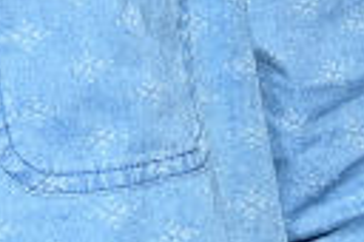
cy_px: -540
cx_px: -341
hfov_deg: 6.0
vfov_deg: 3.9
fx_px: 3393
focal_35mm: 336
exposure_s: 1/125
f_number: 5.6
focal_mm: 42
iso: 250
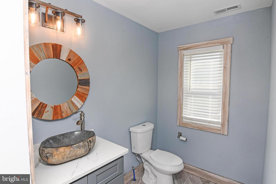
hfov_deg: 90.0
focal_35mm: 18
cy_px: 92
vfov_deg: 67.4
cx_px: 138
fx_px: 138
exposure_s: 1/125
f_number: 14
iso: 400
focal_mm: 12
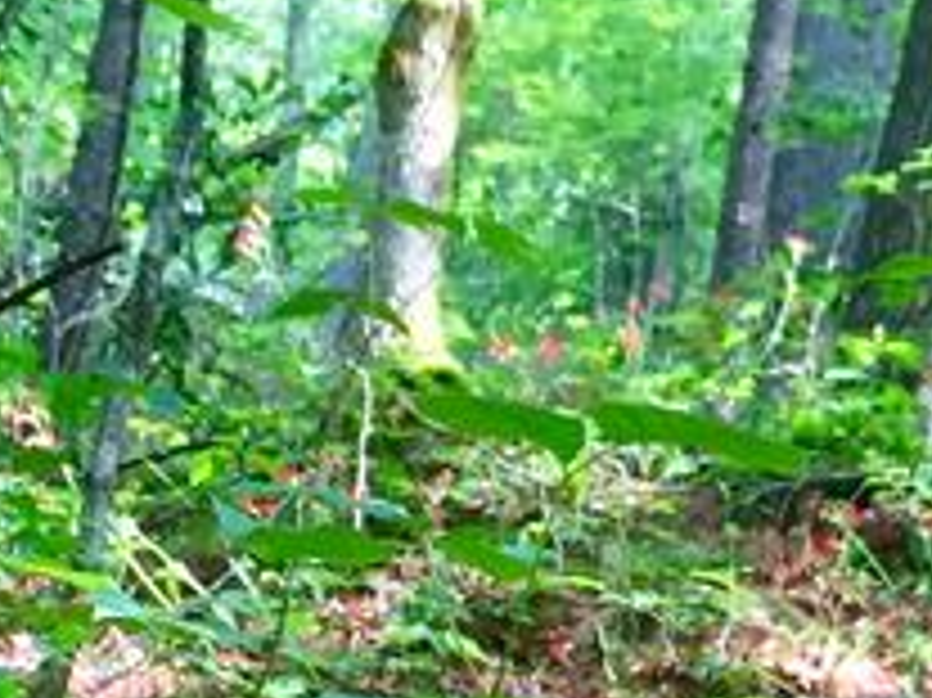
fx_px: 3525
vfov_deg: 11.0
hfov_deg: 15.1
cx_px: 495
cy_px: 961
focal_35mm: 131
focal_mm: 4.15
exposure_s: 1/30
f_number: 2.2
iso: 50
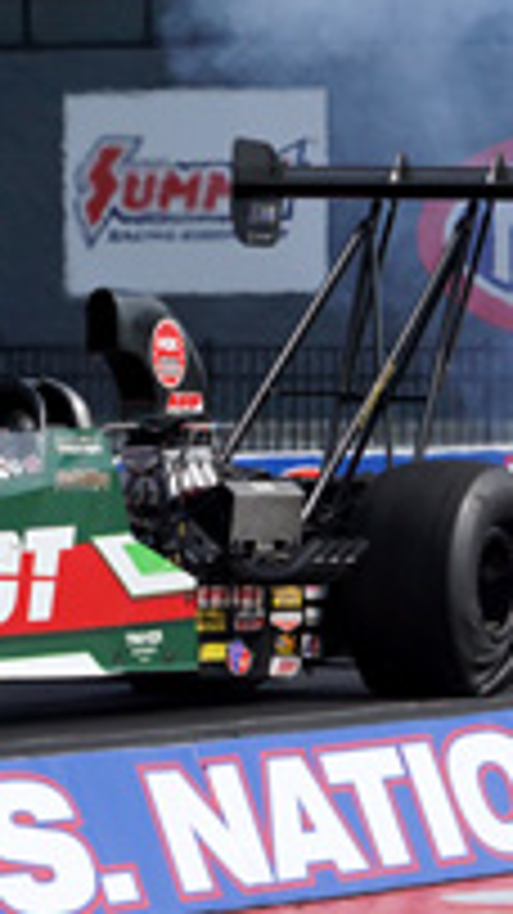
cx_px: -198
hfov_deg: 3.5
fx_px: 8426
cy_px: 617
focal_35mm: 348
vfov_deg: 6.2
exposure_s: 1/1000
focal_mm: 90
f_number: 6.3
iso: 250
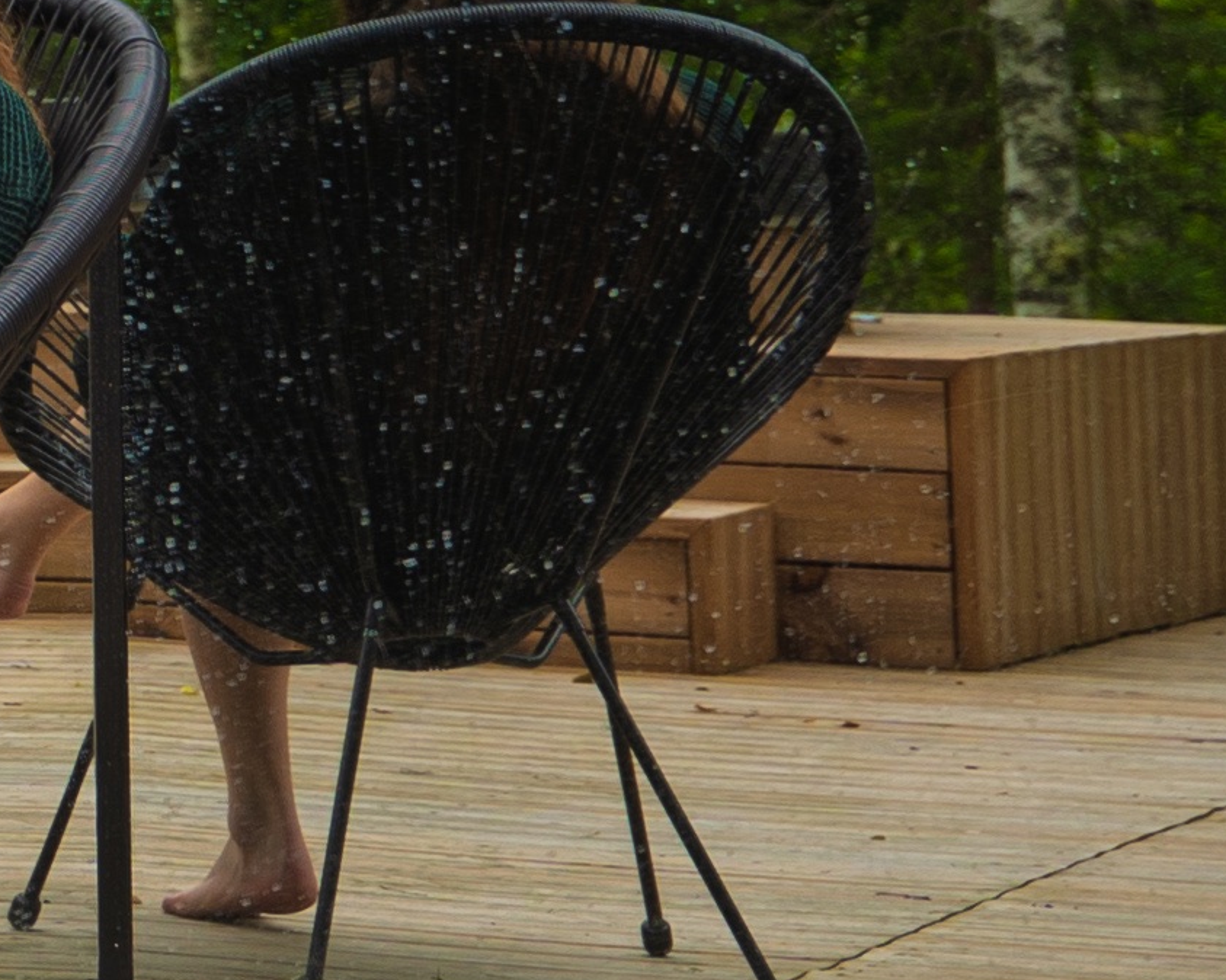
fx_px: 8344
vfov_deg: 6.6
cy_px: -707
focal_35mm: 230
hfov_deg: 7.3
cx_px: -2608
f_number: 4
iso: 100
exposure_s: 1/250
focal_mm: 35
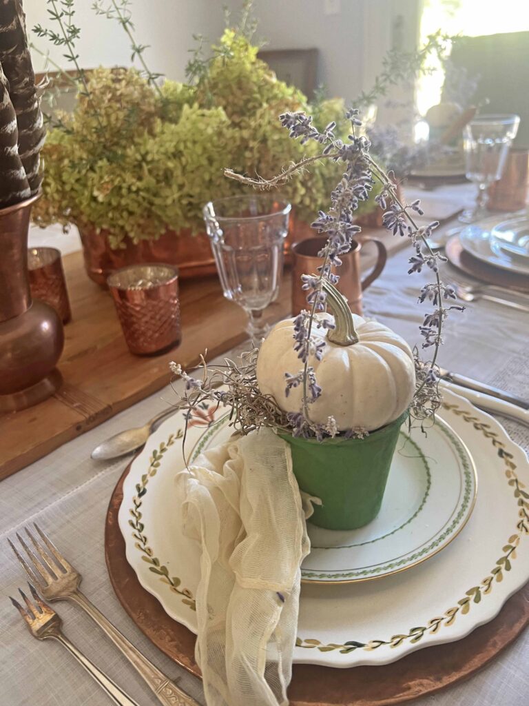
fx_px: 530
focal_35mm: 26
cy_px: 353
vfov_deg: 67.3
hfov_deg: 53.1
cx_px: 264
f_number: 1.5
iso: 125
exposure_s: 1/72
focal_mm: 5.7
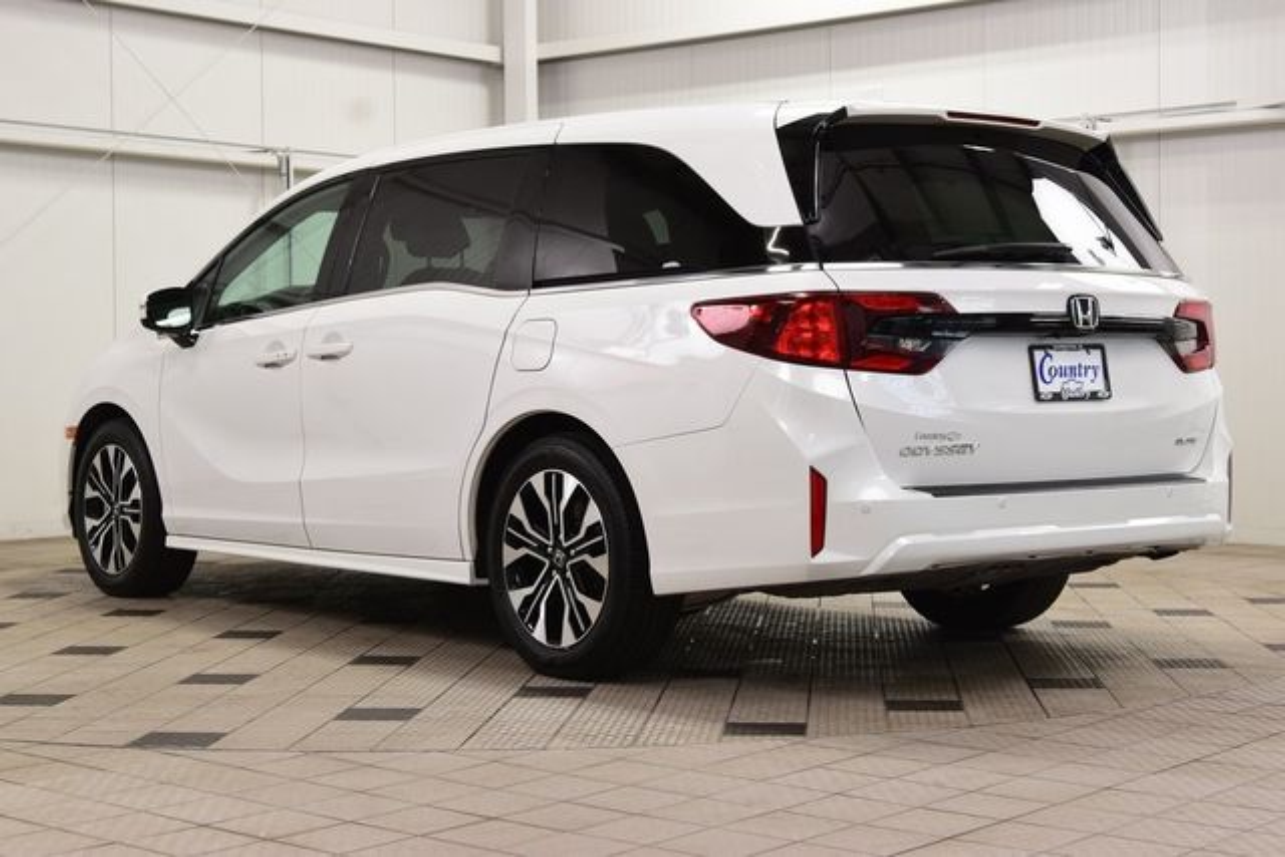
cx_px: 642
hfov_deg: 33.4
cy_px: 428
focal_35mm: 60
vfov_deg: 22.6
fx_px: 2142
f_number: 7.1
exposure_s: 1/30
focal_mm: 40
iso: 640
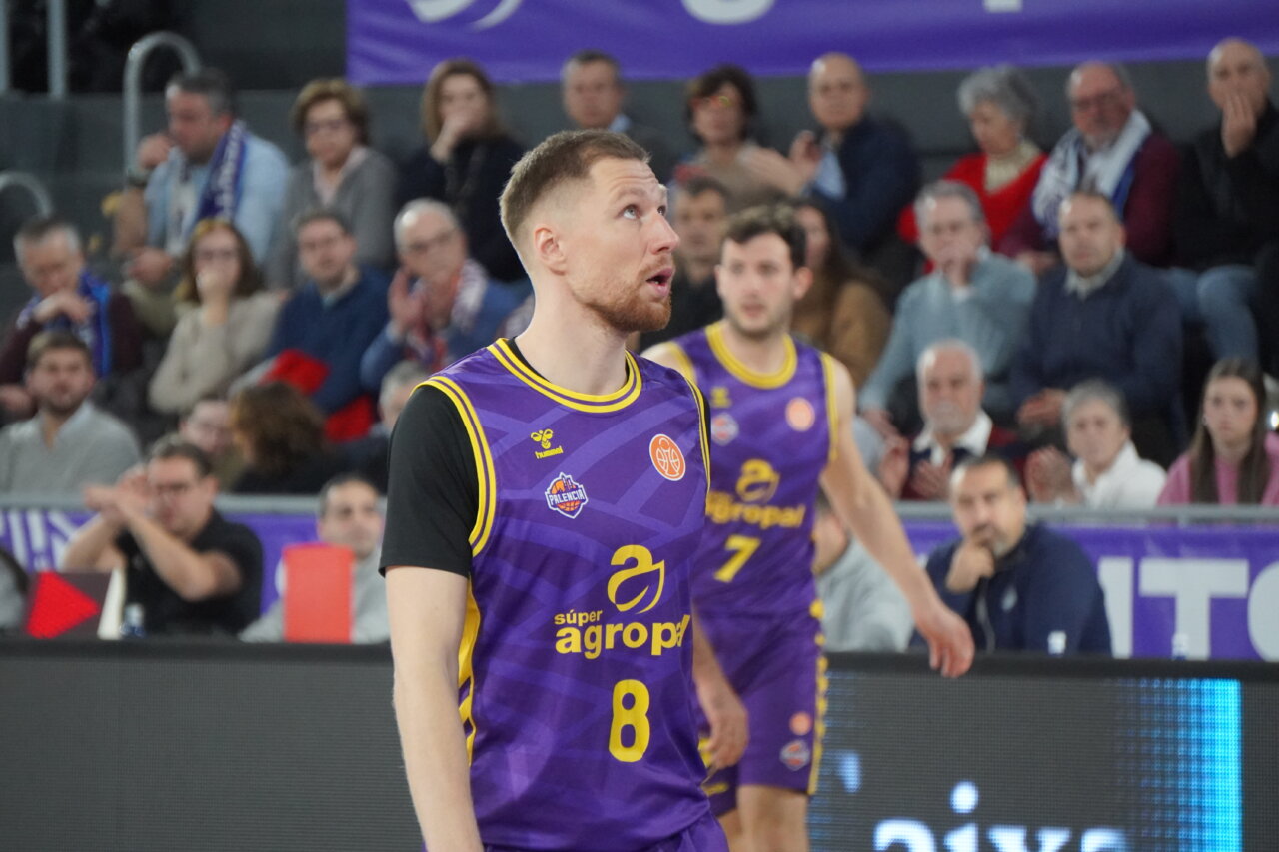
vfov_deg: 4.4
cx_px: 640
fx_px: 11189
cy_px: 426
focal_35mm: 315
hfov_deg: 6.5
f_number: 6.3
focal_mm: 210
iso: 4000
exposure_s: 1/400
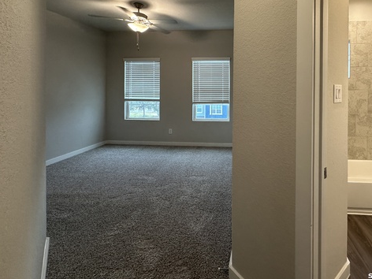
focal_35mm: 19
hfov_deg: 82.1
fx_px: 204
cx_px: 244
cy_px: 91
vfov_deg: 66.7
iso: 160
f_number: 2.2
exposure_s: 1/60
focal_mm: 2.22
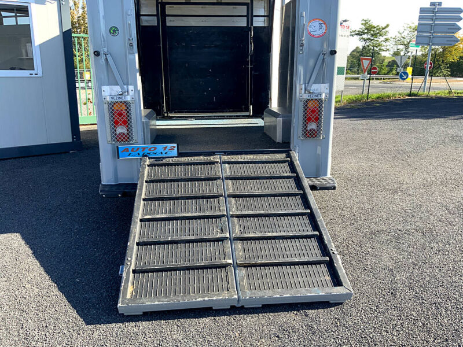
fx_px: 388
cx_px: 232
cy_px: 174
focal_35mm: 29
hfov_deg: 61.7
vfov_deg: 48.2
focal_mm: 3
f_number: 1.8
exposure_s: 1/380
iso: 16
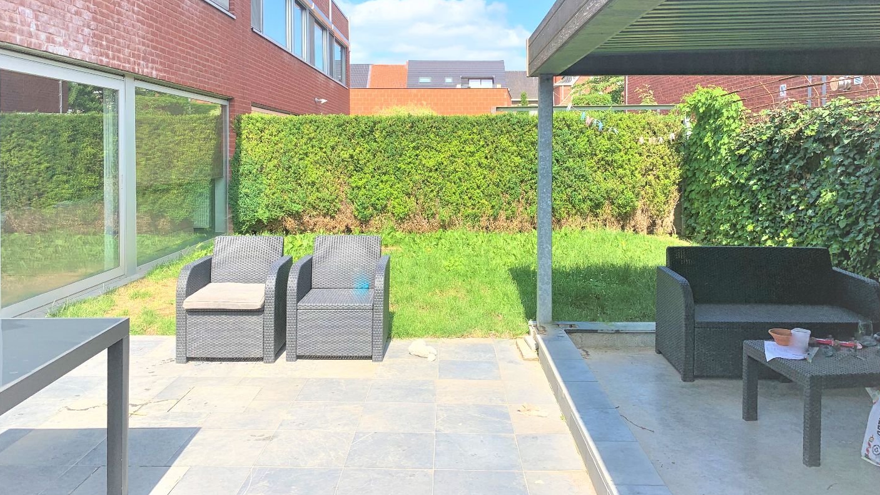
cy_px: 167
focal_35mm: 29
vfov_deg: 39.7
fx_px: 677
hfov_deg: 66.1
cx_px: 448
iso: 25
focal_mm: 4.25
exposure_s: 1/1149
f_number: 1.8
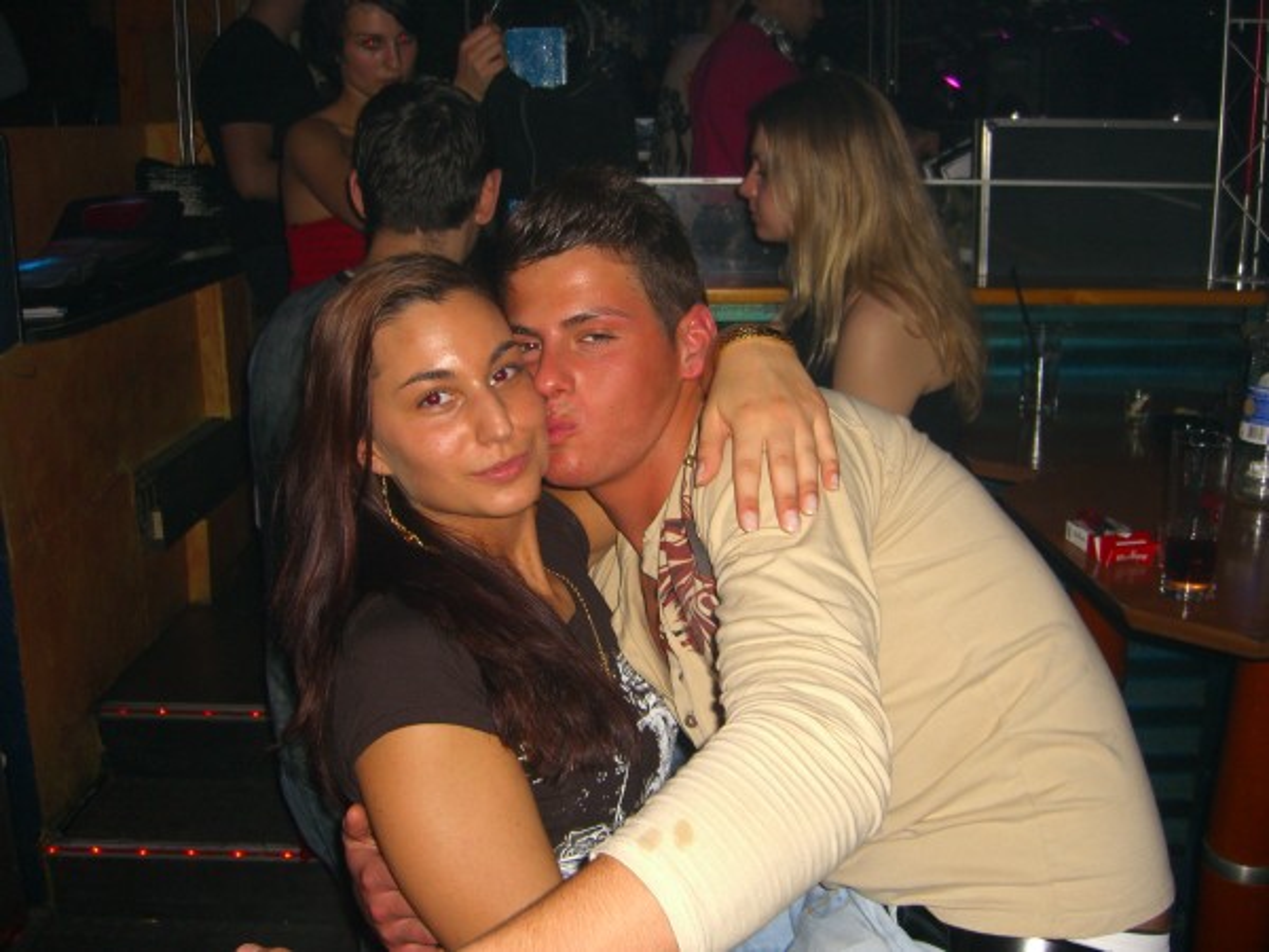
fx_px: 1393
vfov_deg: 37.7
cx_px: 634
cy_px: 476
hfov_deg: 49.0
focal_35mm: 38
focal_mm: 7.9
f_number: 2.8
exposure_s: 1/60
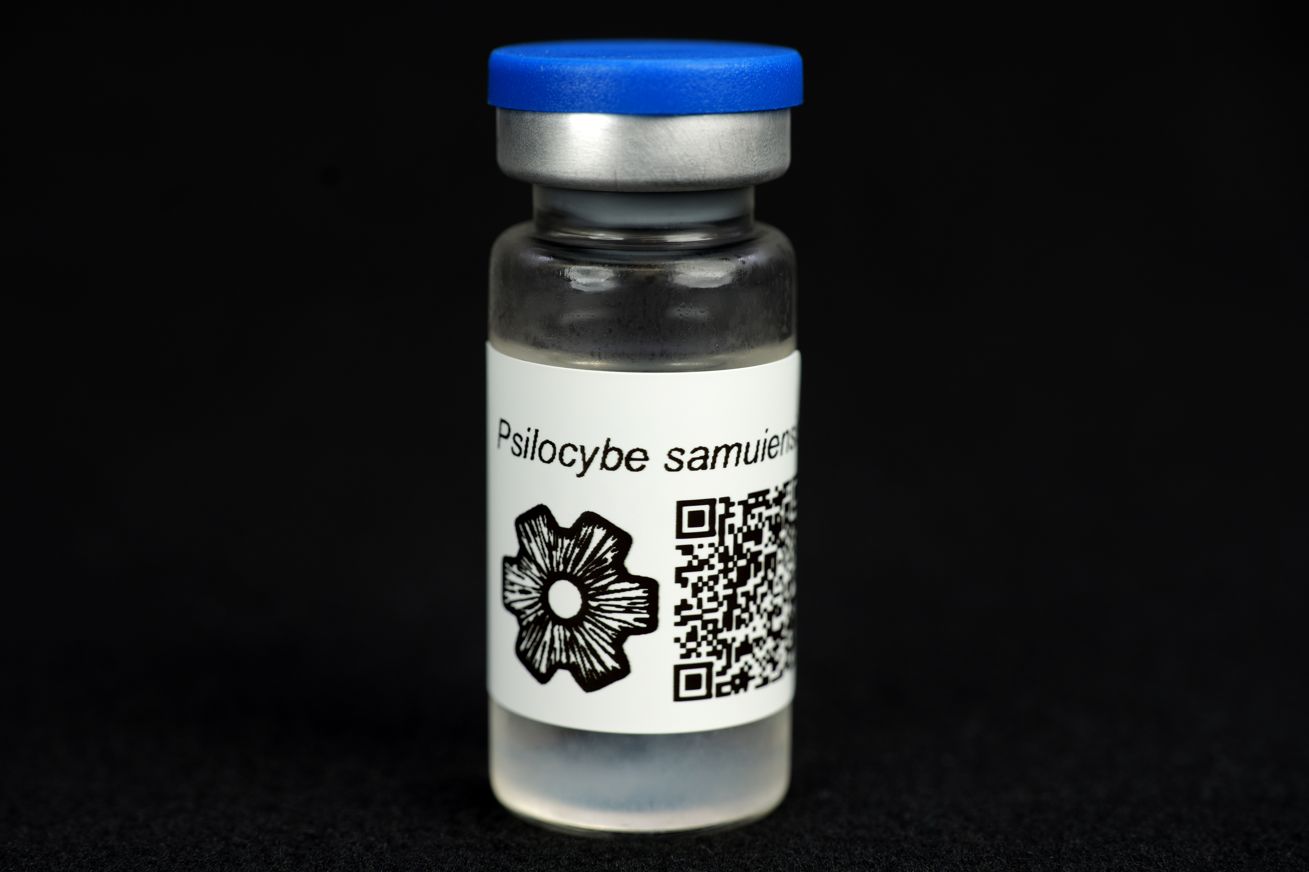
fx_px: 2835
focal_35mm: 78
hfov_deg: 26.0
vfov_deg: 17.5
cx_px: 654
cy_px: 436
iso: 100
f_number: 8
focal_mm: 78
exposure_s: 1/60
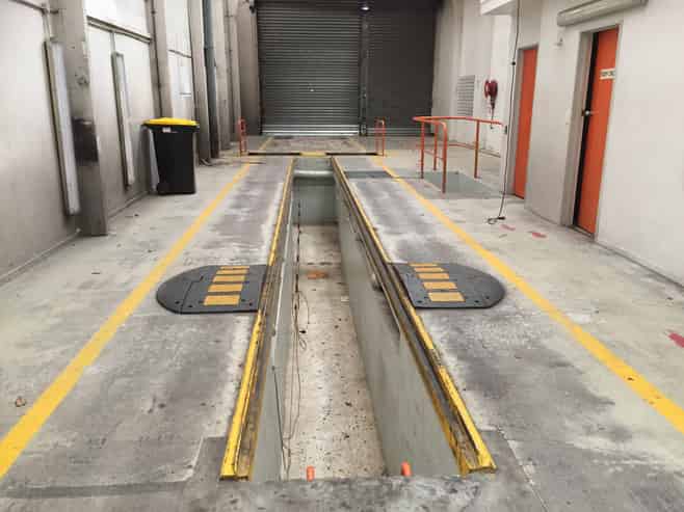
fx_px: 573
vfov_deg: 48.2
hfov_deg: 61.7
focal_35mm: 29
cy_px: 256
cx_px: 342
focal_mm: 4.15
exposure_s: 1/33
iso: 250
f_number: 2.2
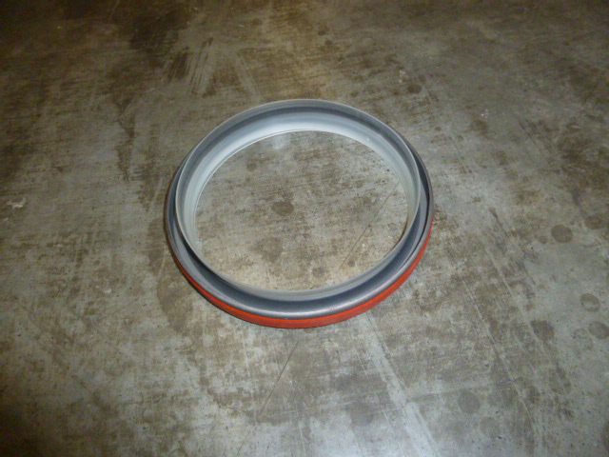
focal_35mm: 25
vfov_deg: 54.9
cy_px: 228
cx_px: 304
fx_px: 440
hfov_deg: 69.4
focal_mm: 4.5
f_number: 3.1
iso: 400
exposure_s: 1/60
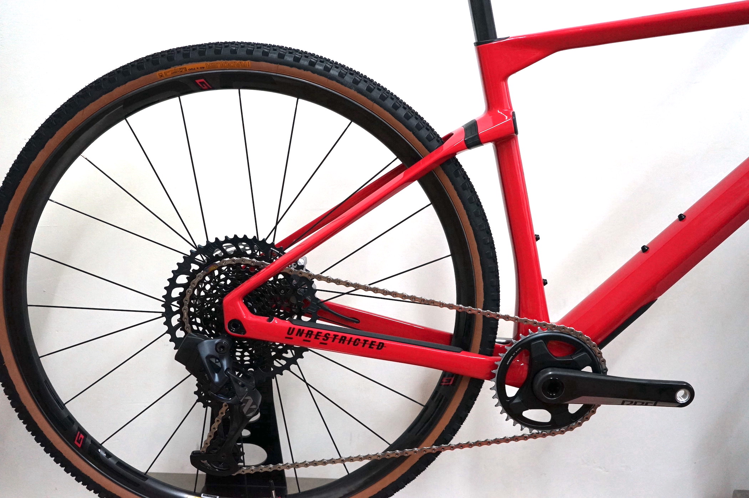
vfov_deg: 35.9
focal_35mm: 37
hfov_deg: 51.9
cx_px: 374
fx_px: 769
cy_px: 249
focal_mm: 37
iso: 2500
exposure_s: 1/160
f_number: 4
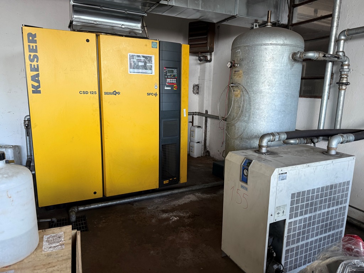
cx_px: 182
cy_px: 136
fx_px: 252
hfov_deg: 71.6
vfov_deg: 56.8
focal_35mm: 24
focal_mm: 6.76
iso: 250
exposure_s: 1/60
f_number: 1.78
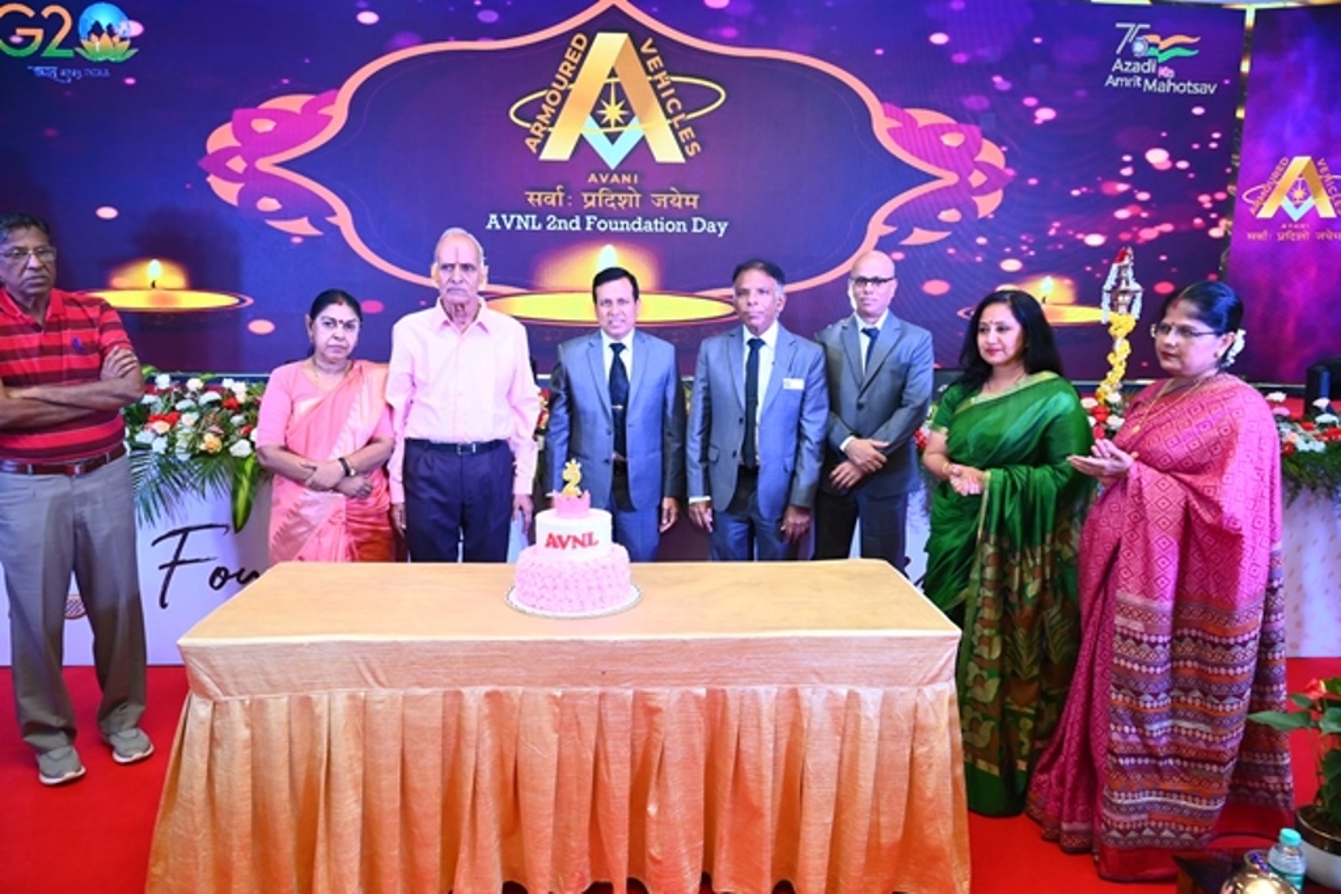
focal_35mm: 24
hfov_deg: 73.7
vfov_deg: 53.1
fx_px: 894
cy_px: 447
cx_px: 670
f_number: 7.1
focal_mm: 24
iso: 1600
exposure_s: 1/160
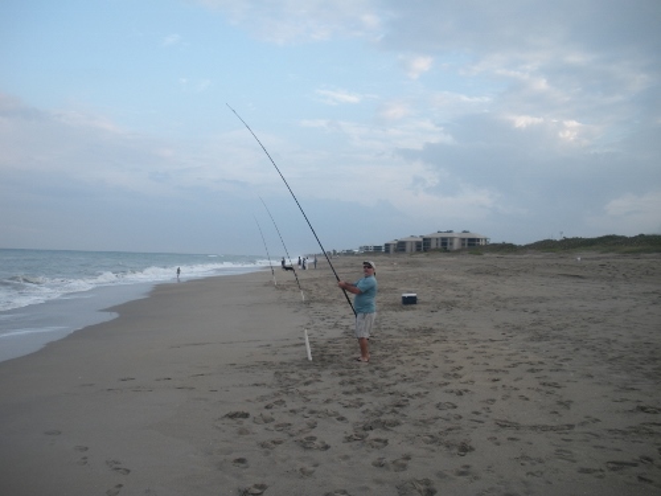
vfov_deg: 39.7
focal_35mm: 36
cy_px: 248
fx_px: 687
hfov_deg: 51.4
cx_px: 330
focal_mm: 6.3
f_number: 3.5
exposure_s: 1/139
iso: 64
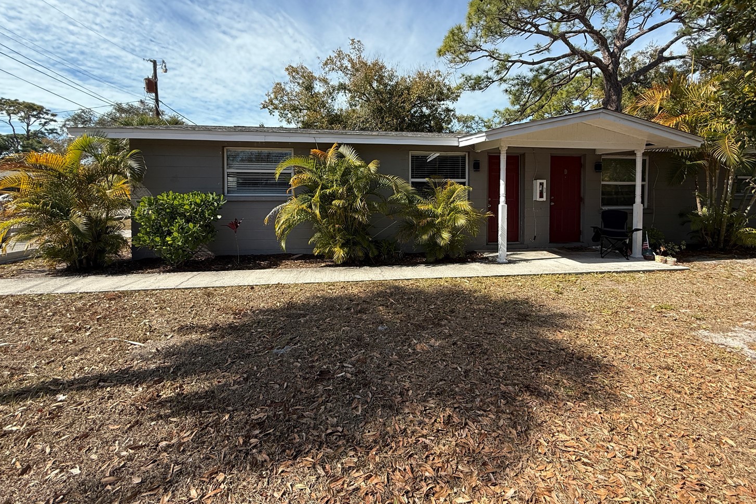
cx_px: 399
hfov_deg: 96.6
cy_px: 203
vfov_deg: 73.0
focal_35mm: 16
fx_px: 336
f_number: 2.2
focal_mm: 2.22
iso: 50
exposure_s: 1/1189
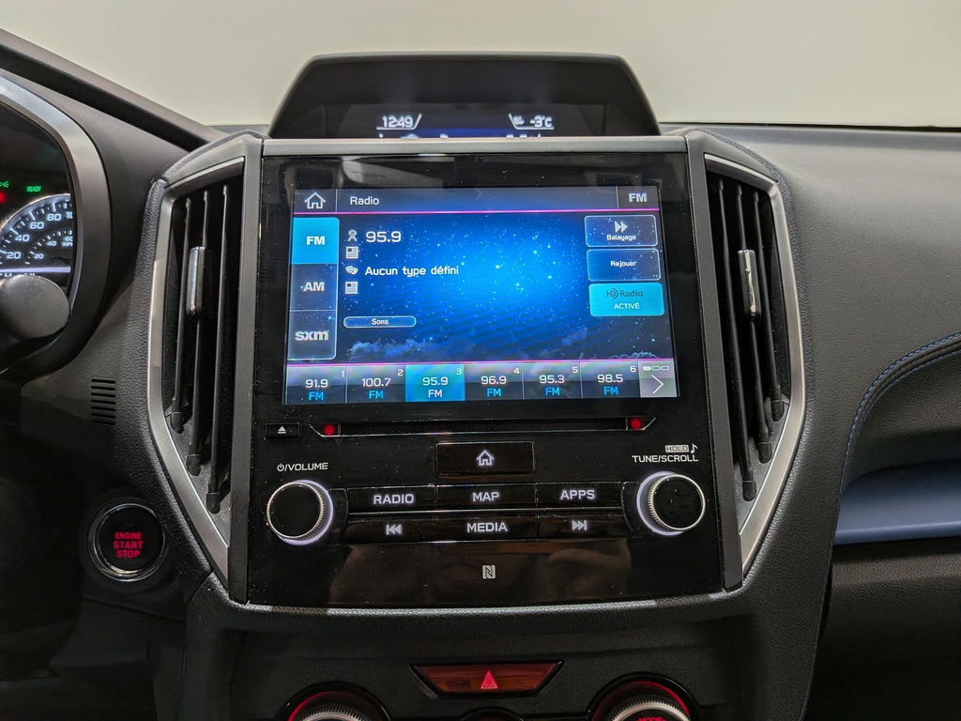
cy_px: 360
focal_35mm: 24
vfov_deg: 56.8
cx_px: 480
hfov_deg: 71.6
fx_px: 666
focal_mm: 4.53
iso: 26
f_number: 1.7
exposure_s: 1/177
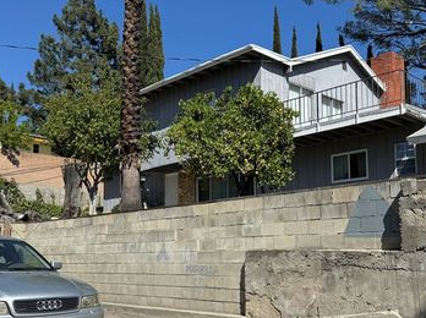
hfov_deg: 45.8
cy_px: 205
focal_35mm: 41
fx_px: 504
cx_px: 215
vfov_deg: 34.8
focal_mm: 6.76
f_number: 1.78
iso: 80
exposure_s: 1/5814
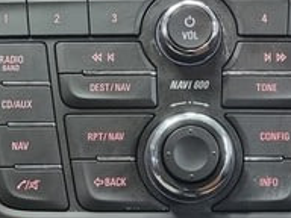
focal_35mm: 122
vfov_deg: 12.1
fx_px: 1026
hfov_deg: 16.1
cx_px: 170
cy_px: 81
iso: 640
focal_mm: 5.4
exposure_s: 1/50
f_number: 1.8
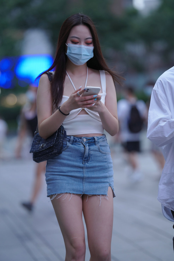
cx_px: 87
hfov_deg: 10.2
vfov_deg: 15.2
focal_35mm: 135
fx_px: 979
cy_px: 130
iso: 800
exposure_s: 1/500
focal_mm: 135
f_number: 2.2
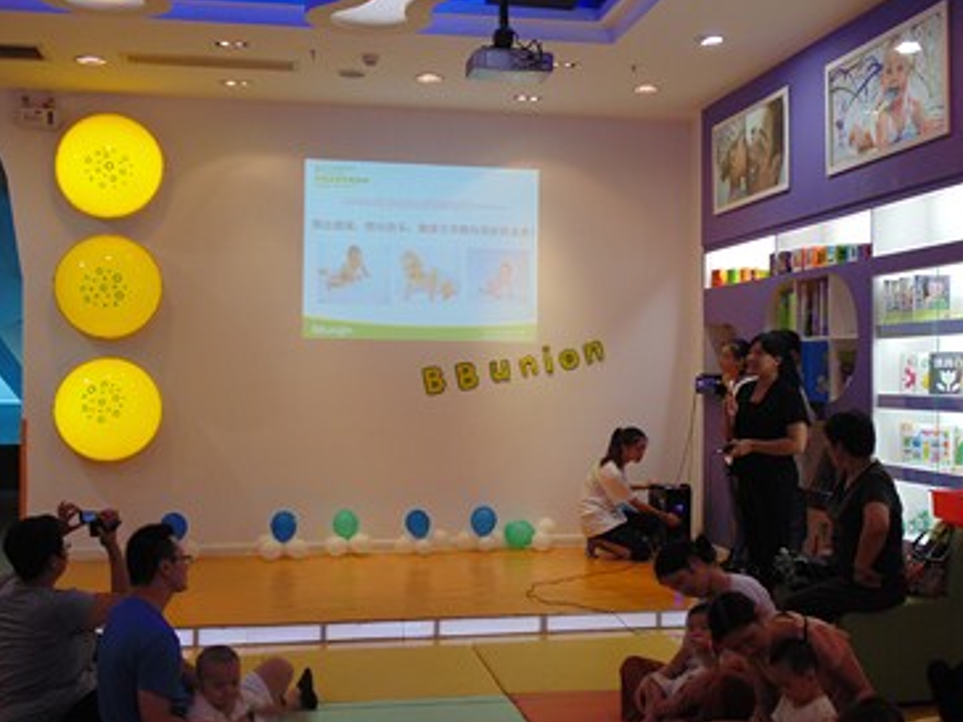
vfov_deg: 32.2
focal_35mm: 45
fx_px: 1252
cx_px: 521
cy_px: 368
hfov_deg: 42.0
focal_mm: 7.4
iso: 100
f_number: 3.6
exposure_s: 1/30
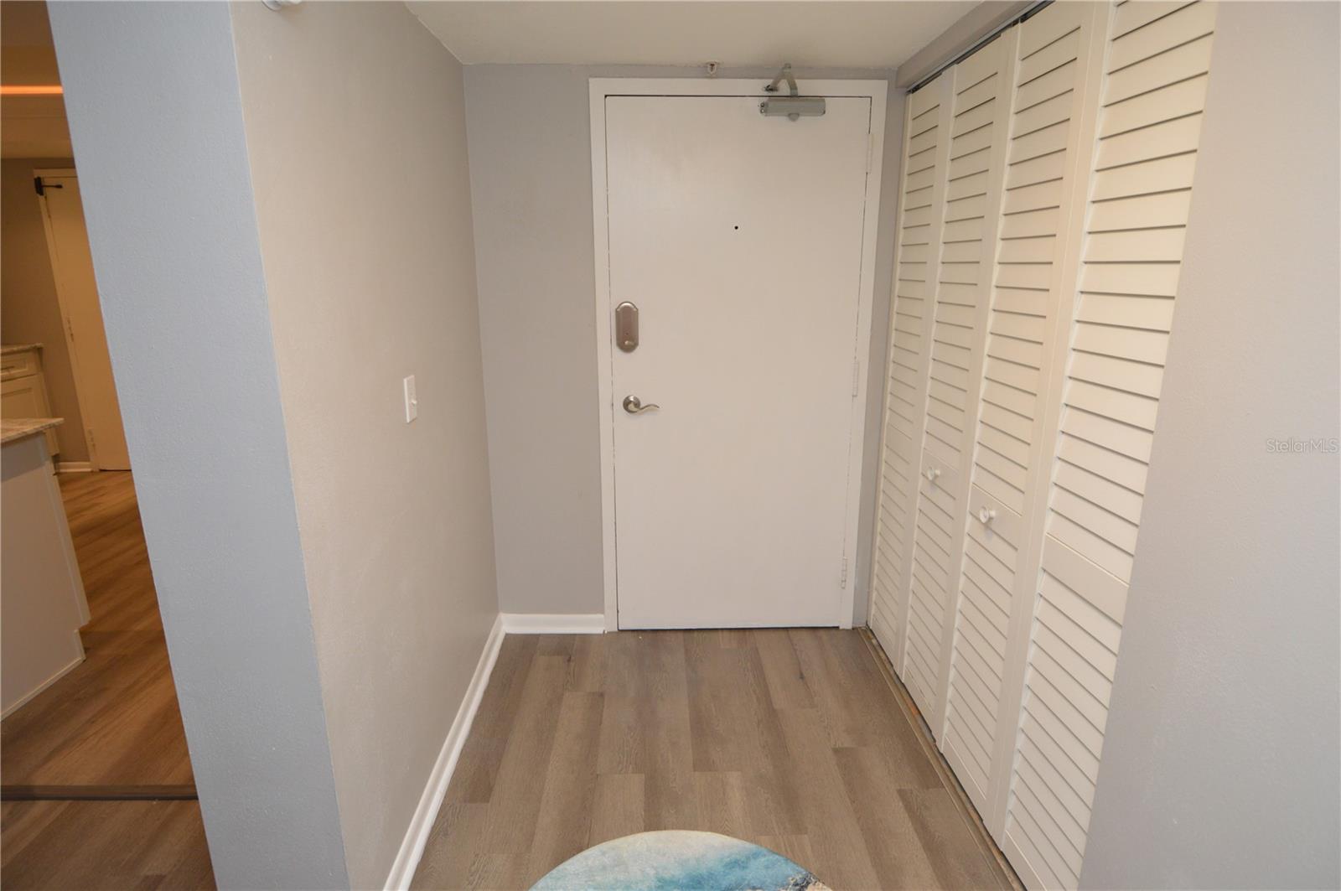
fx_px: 670
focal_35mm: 18
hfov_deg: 90.1
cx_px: 670
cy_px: 446
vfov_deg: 67.3
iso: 450
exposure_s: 1/60
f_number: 4
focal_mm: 12
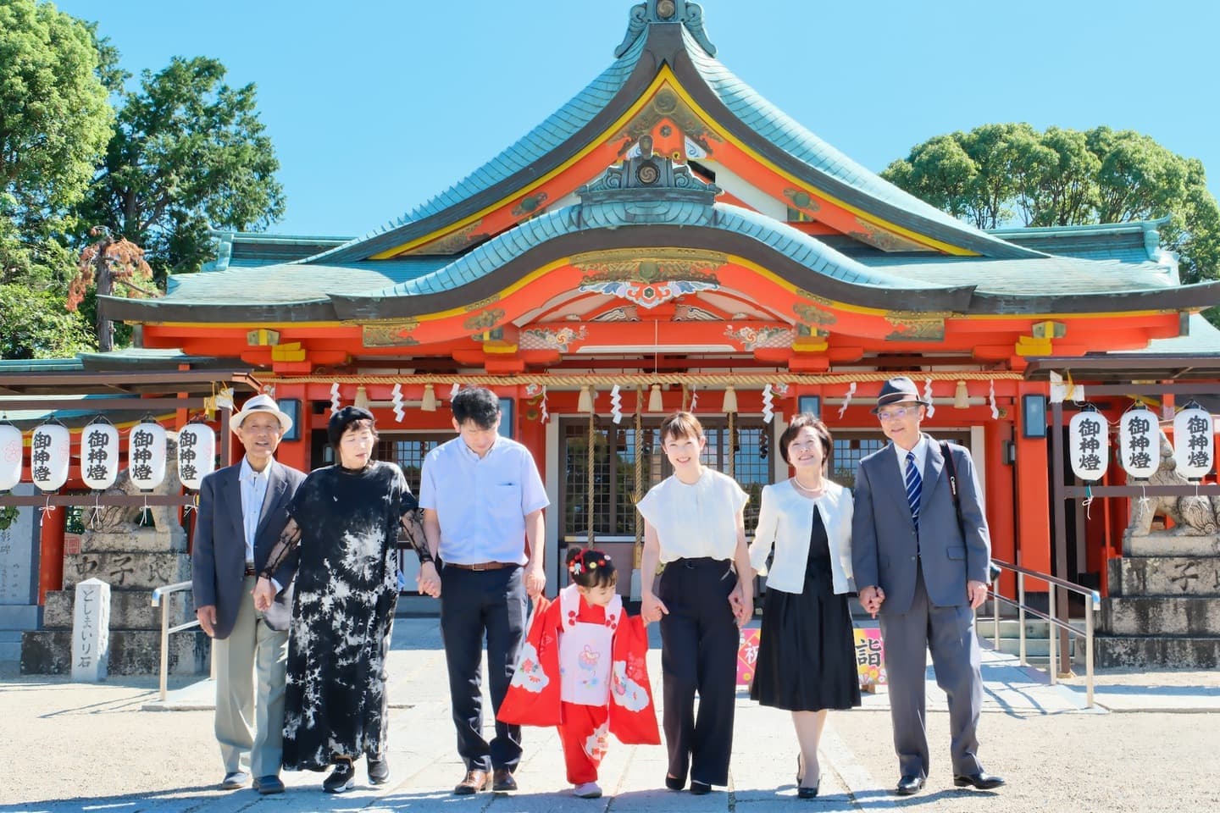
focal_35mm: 44
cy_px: 406
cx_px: 610
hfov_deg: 44.5
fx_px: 1491
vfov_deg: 30.5
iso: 800
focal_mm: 29.2
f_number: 8
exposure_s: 1/250
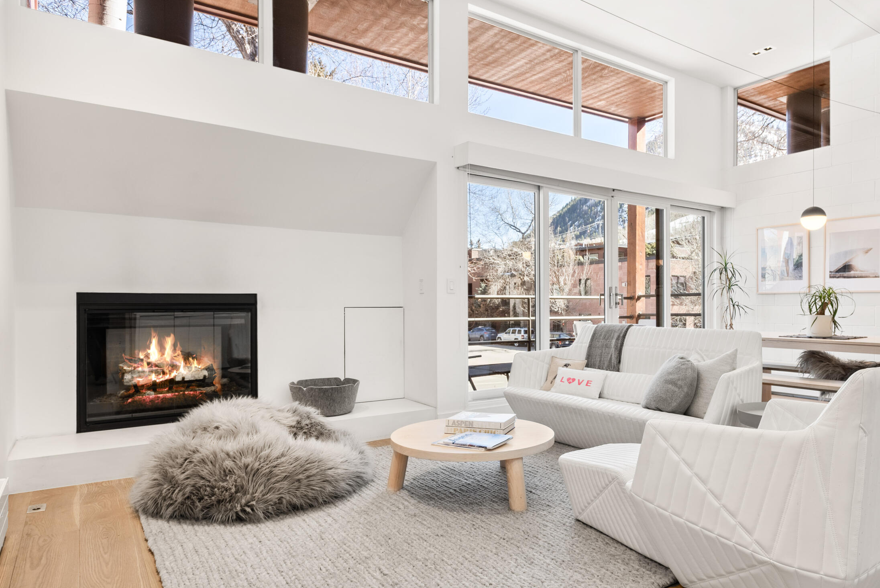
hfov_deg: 68.9
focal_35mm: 26
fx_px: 636
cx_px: 515
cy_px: 307
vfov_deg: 49.6
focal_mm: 19
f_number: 7.1
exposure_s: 1/13
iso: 250
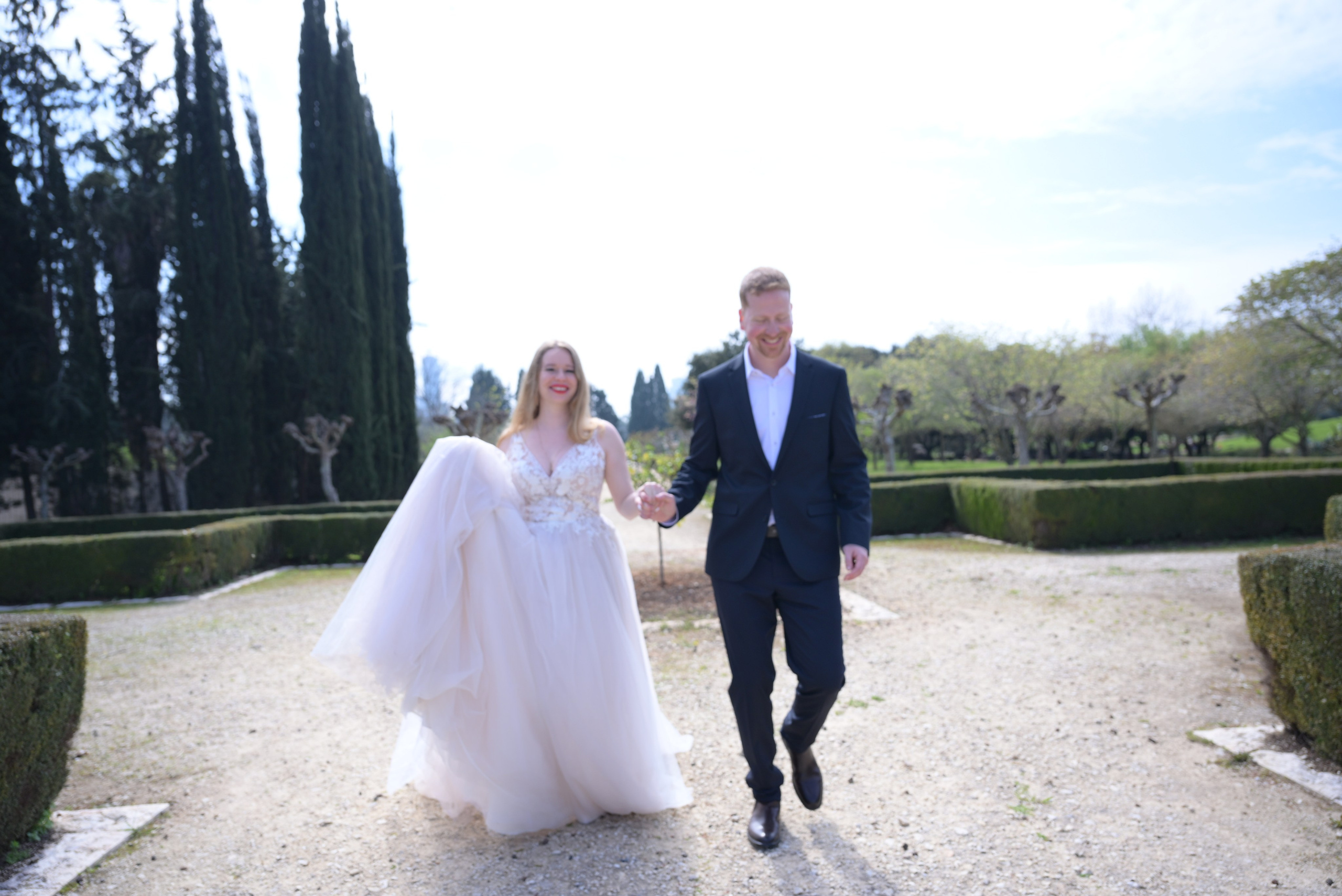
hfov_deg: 72.6
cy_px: 448
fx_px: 914
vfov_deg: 52.2
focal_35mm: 24
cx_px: 671
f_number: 3.5
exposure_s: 1/800
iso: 125
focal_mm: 24.5
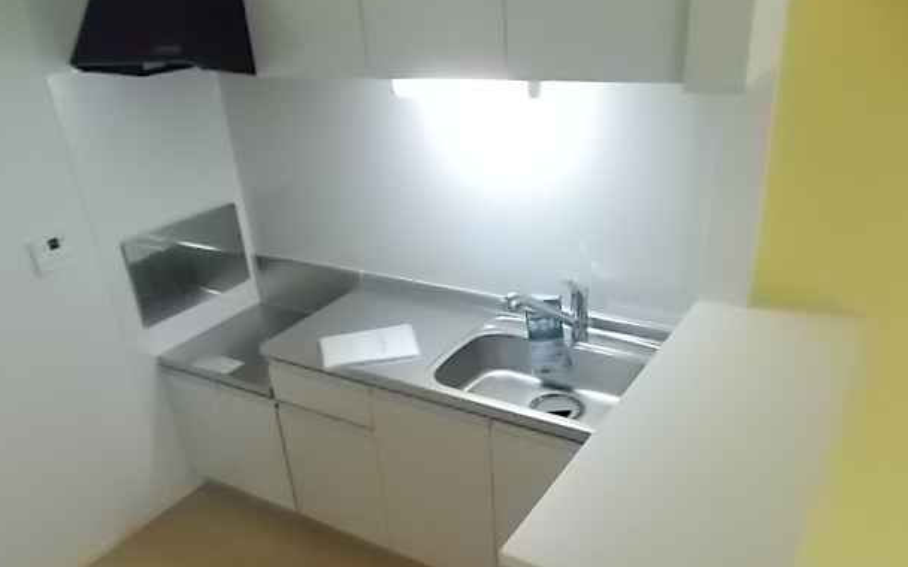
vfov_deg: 42.9
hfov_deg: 64.6
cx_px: 460
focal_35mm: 29
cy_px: 342
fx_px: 718
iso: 800
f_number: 3.2
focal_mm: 4.6
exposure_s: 1/60
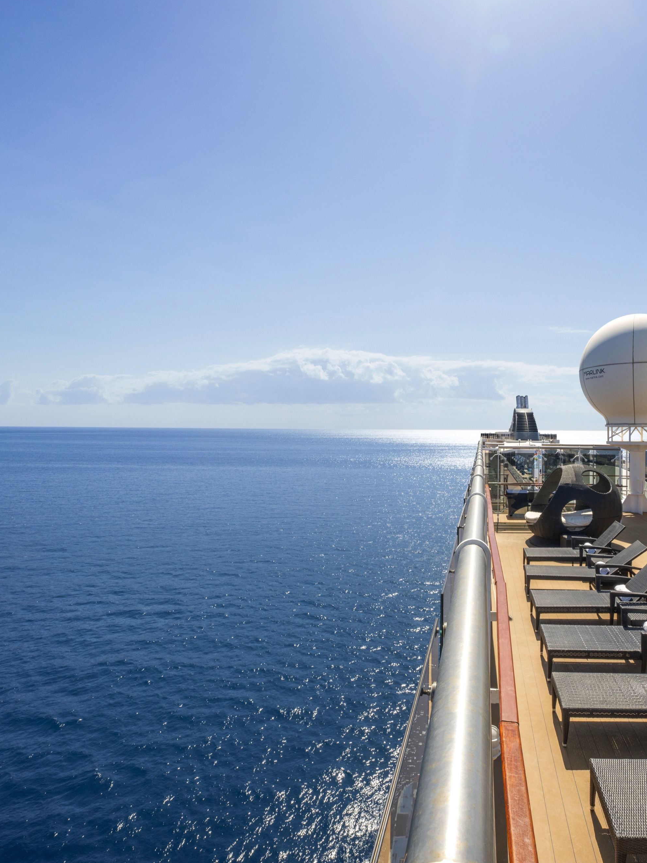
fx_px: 474
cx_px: 466
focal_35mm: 19
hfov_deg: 65.5
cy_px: 433
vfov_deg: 84.7
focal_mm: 13
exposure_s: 1/200
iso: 200
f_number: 11
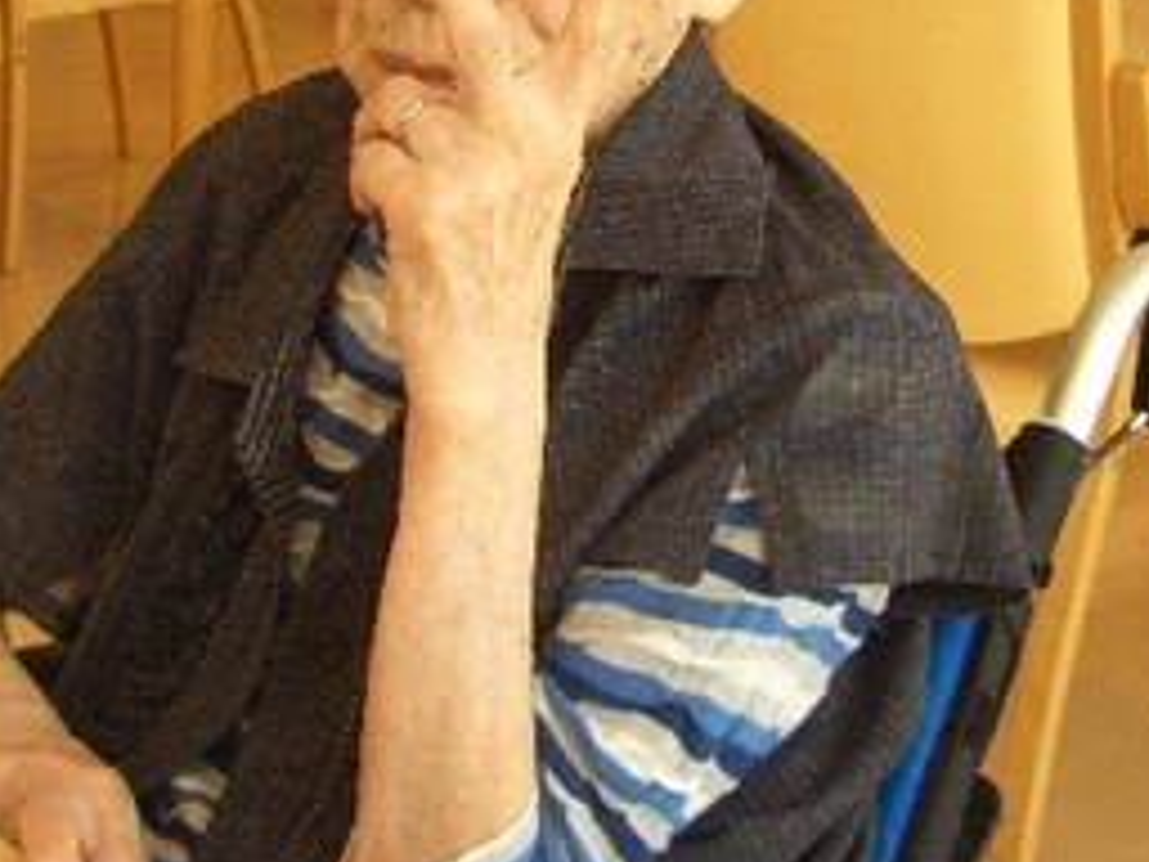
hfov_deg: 24.3
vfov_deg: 18.2
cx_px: 395
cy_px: 101
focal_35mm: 80
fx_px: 2655
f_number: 2.8
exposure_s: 1/80
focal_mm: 6.8
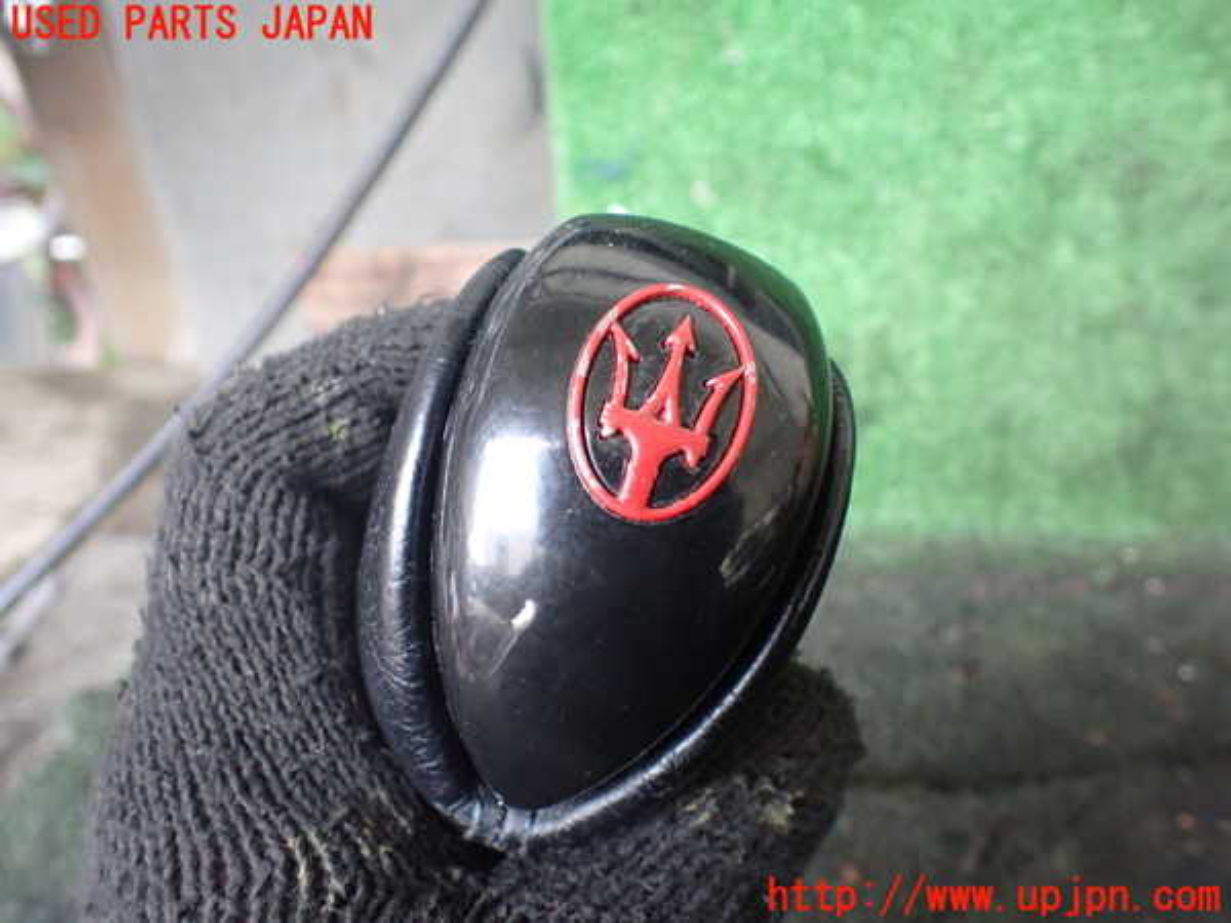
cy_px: 462
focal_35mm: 30
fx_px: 1067
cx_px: 616
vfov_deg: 46.8
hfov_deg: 60.0
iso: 800
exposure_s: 1/40
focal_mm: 5.4
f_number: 2.3
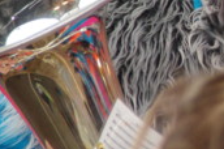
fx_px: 5403
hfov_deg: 2.4
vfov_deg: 1.6
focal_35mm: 870
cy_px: 18
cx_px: 316
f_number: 6.3
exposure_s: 1/250
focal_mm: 200
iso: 3200
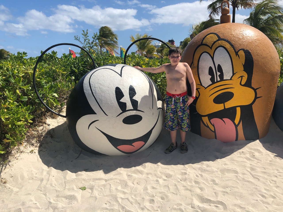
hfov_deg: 63.4
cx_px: 142
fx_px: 229
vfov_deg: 49.7
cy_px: 106
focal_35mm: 28
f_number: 1.8
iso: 25
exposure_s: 1/3472
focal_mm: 4
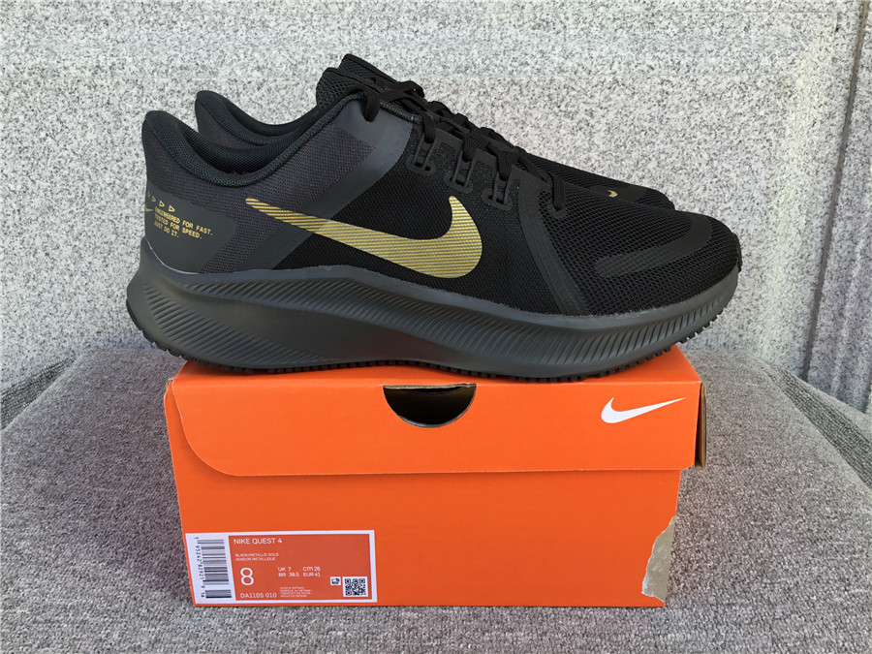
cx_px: 436
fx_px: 781
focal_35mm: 31
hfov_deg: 58.4
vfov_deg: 45.4
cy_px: 327
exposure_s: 1/100
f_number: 2.4
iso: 25
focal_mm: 3.3
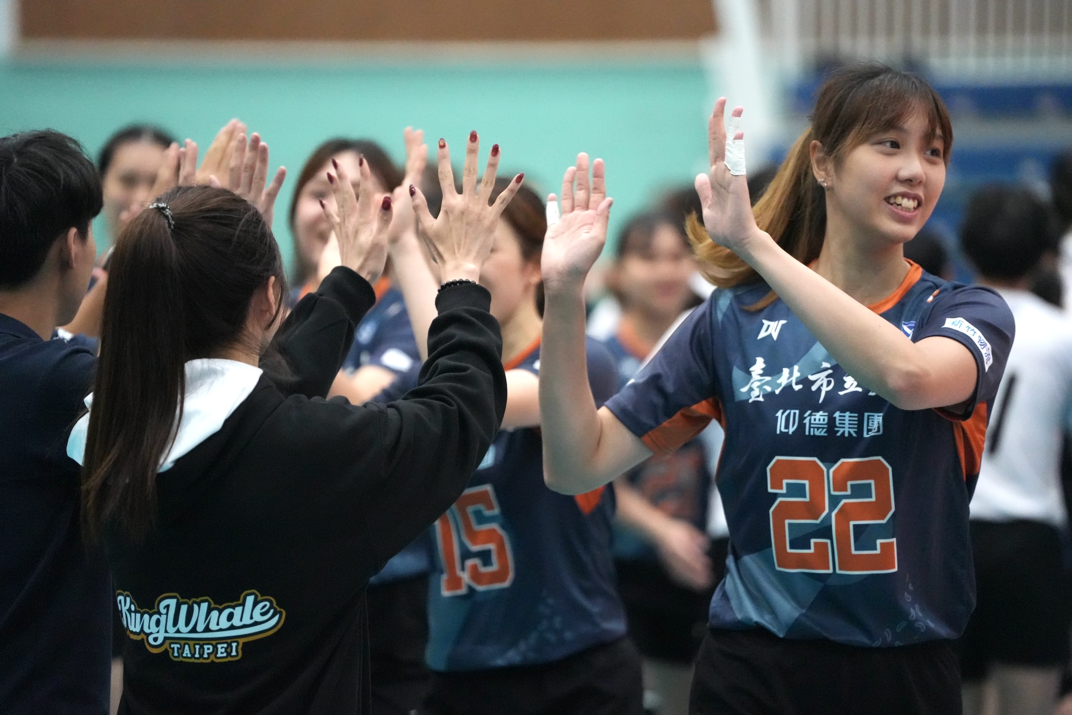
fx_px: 5359
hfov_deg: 11.4
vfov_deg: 7.6
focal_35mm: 180
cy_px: 358
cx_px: 536
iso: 12800
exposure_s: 1/1000
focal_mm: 180
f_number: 2.8
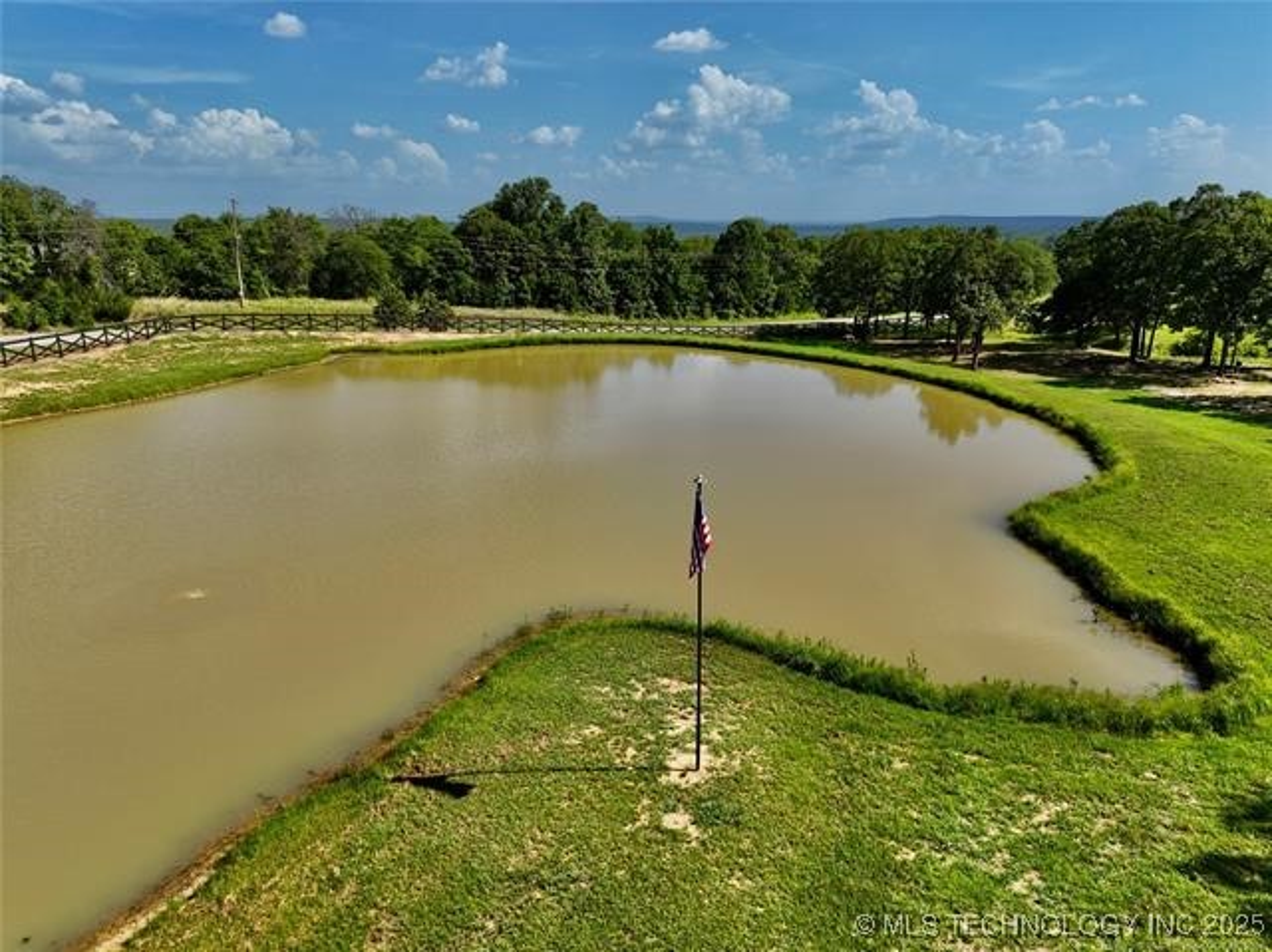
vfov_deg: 56.8
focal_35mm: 24
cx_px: 636
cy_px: 476
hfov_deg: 71.6
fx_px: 881
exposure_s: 1/1600
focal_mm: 12.29
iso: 100
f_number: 2.8
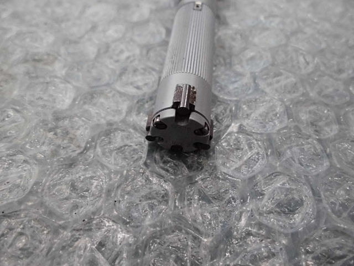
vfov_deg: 53.1
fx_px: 266
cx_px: 177
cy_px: 133
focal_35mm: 26
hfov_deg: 67.3
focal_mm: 4.6
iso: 800
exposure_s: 1/60
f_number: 3.5
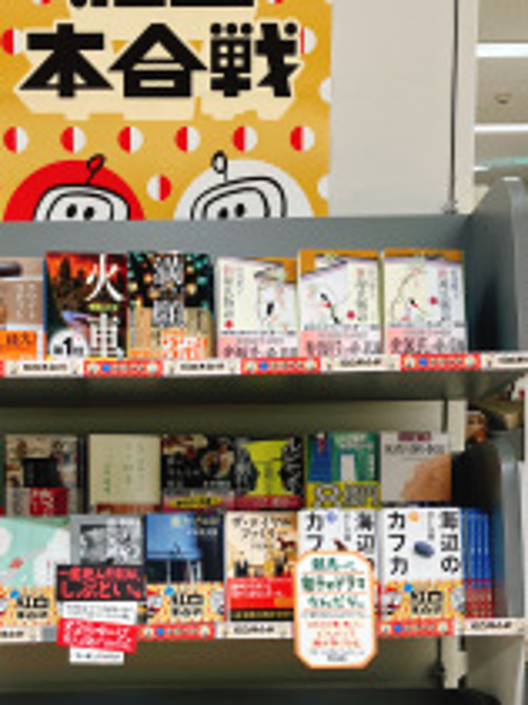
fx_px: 1079
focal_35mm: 53
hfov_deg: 27.3
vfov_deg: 35.6
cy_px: 501
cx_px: 170
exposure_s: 1/100
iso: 50
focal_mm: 3.99
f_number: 1.8
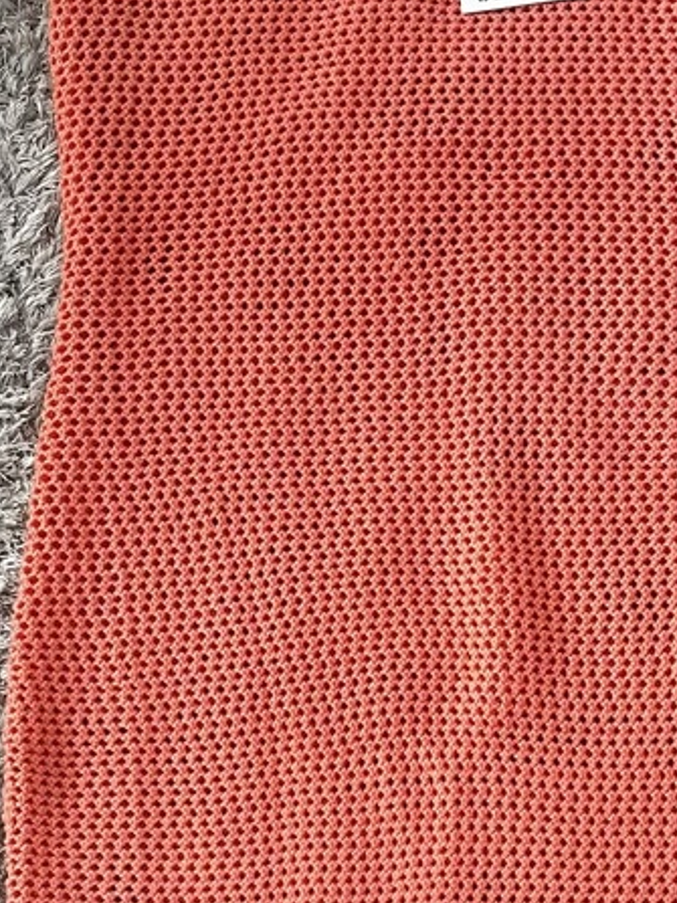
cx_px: 356
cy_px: 850
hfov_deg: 17.2
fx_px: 2244
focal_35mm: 86
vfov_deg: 22.1
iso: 160
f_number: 1.78
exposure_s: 1/121
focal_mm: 6.86
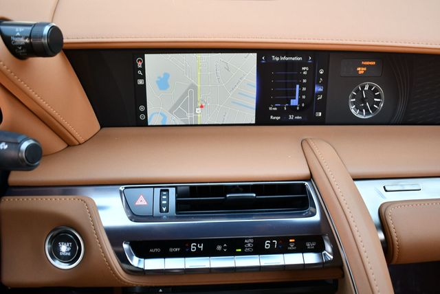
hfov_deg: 53.1
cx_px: 220
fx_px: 440
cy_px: 147
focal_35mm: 36
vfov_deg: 36.9
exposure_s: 1/250
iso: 720
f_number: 3.5
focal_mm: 18
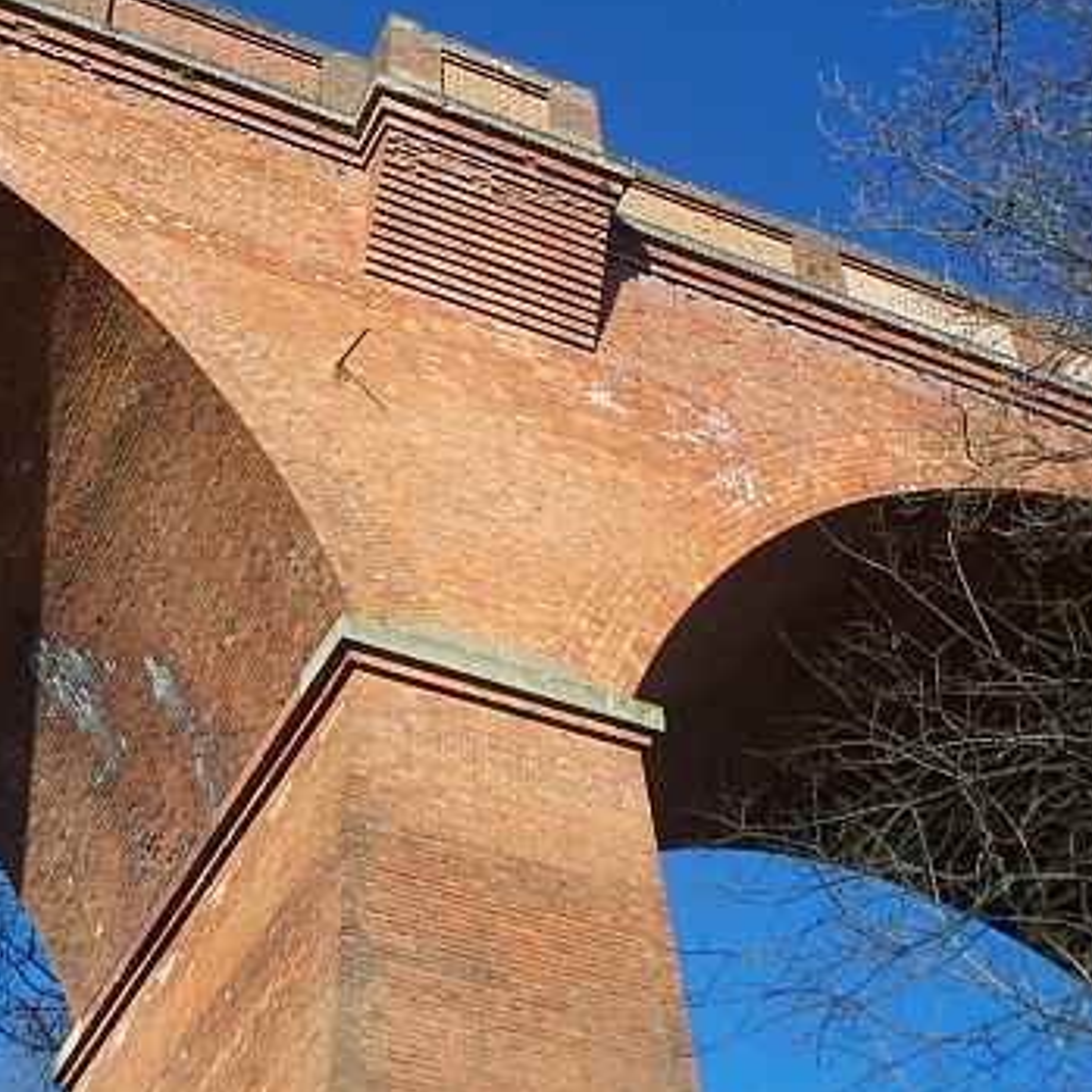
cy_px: 518
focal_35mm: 62
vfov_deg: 27.7
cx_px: 422
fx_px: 2213
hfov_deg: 27.6
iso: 64
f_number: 4
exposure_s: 1/400
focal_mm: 8
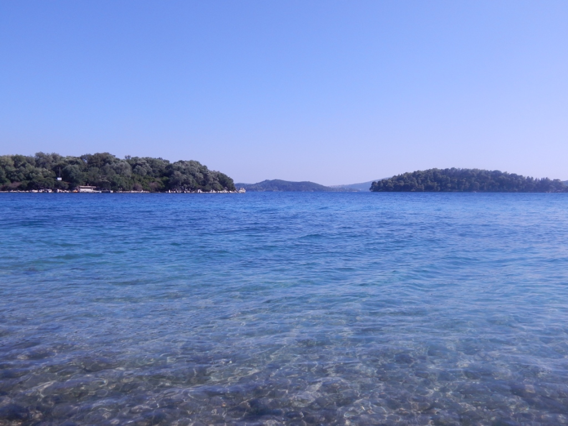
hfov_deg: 58.4
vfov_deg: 45.4
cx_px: 284
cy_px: 213
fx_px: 509
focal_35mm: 31
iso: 125
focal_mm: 5.6
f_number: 6.5
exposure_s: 1/500
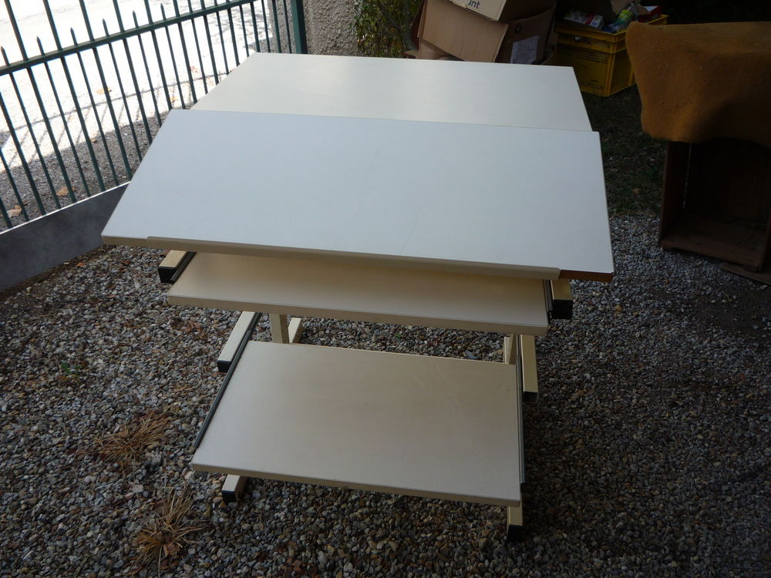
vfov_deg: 46.8
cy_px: 289
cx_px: 386
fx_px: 668
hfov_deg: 60.0
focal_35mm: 30
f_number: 4
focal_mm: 5.2
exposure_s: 1/200
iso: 100
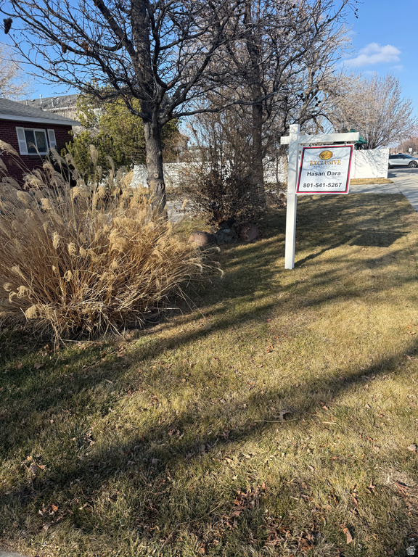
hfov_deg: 56.8
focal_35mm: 24
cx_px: 209
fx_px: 386
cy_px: 278
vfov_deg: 71.6
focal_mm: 6.76
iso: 100
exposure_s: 1/2907
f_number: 1.78
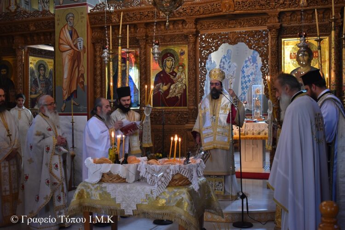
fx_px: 417
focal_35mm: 44
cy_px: 115
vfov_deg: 30.8
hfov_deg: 45.0
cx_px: 172
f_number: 4.2
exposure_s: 1/60
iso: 1250
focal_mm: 29
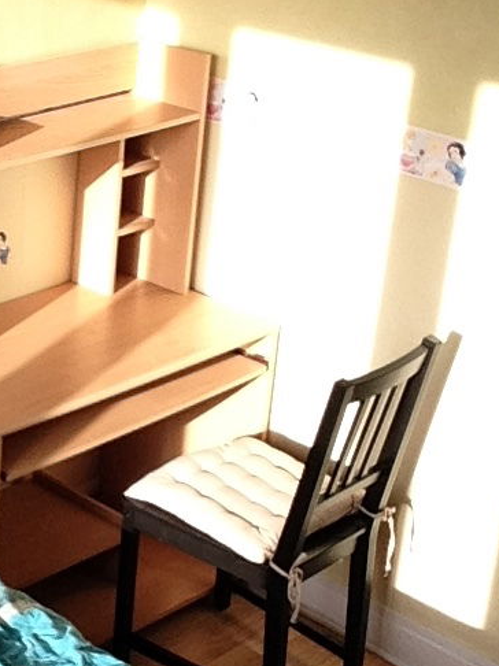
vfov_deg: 22.5
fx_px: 1674
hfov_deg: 16.1
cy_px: 347
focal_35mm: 87
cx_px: -149
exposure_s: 1/227
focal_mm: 2.15
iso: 50
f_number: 2.4
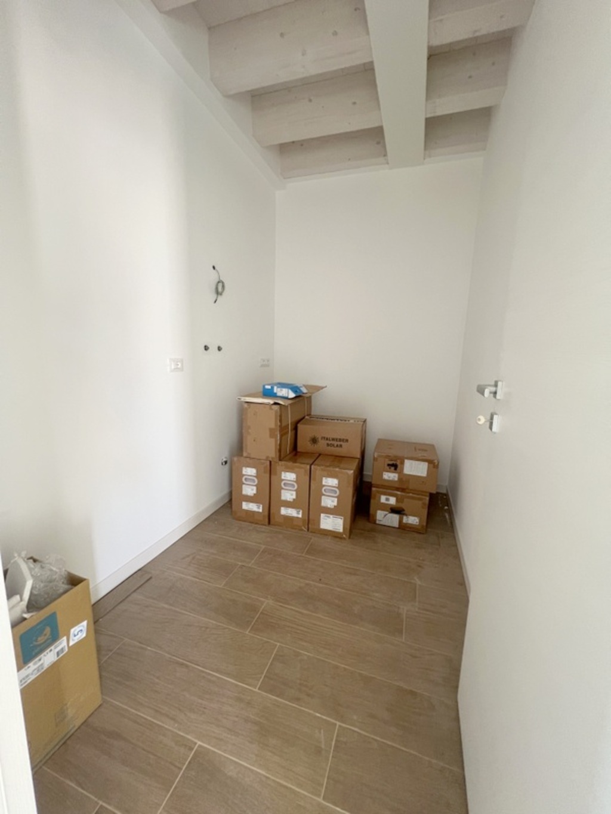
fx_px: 306
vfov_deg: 106.2
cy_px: 407
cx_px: 306
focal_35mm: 13
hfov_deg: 89.9
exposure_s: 1/63
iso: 250
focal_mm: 1.57
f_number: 1.8
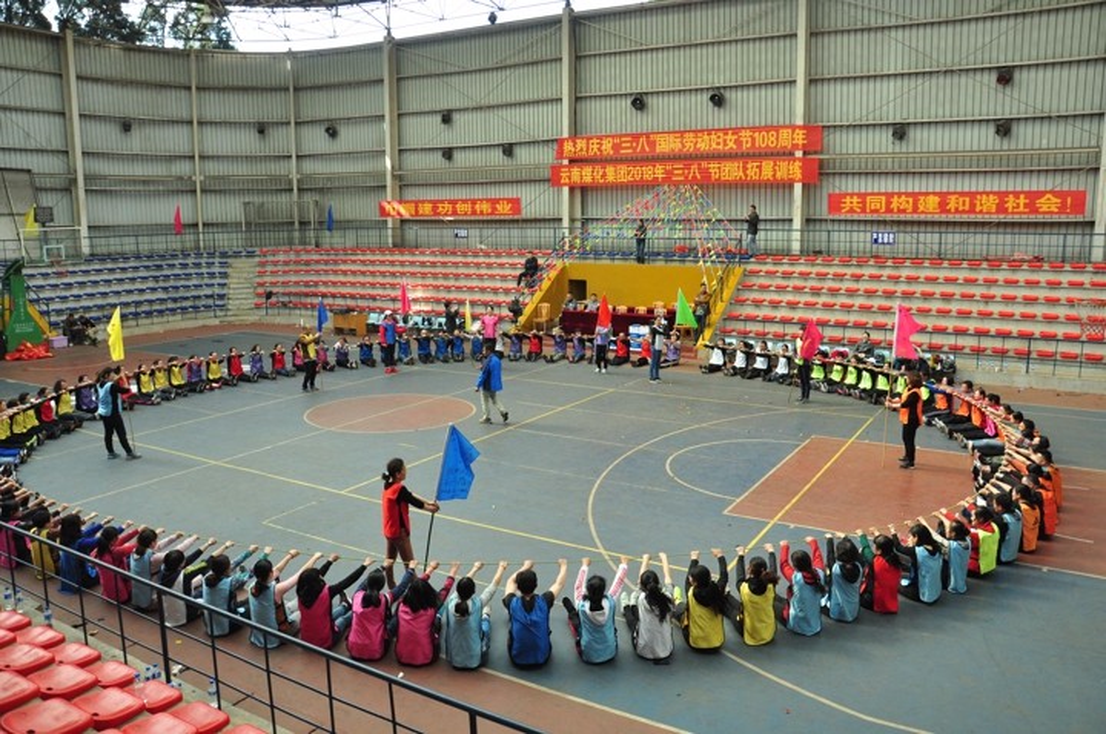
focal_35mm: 27
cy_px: 367
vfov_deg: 47.8
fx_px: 828
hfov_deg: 67.5
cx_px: 553
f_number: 6.3
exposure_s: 1/250
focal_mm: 18
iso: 560
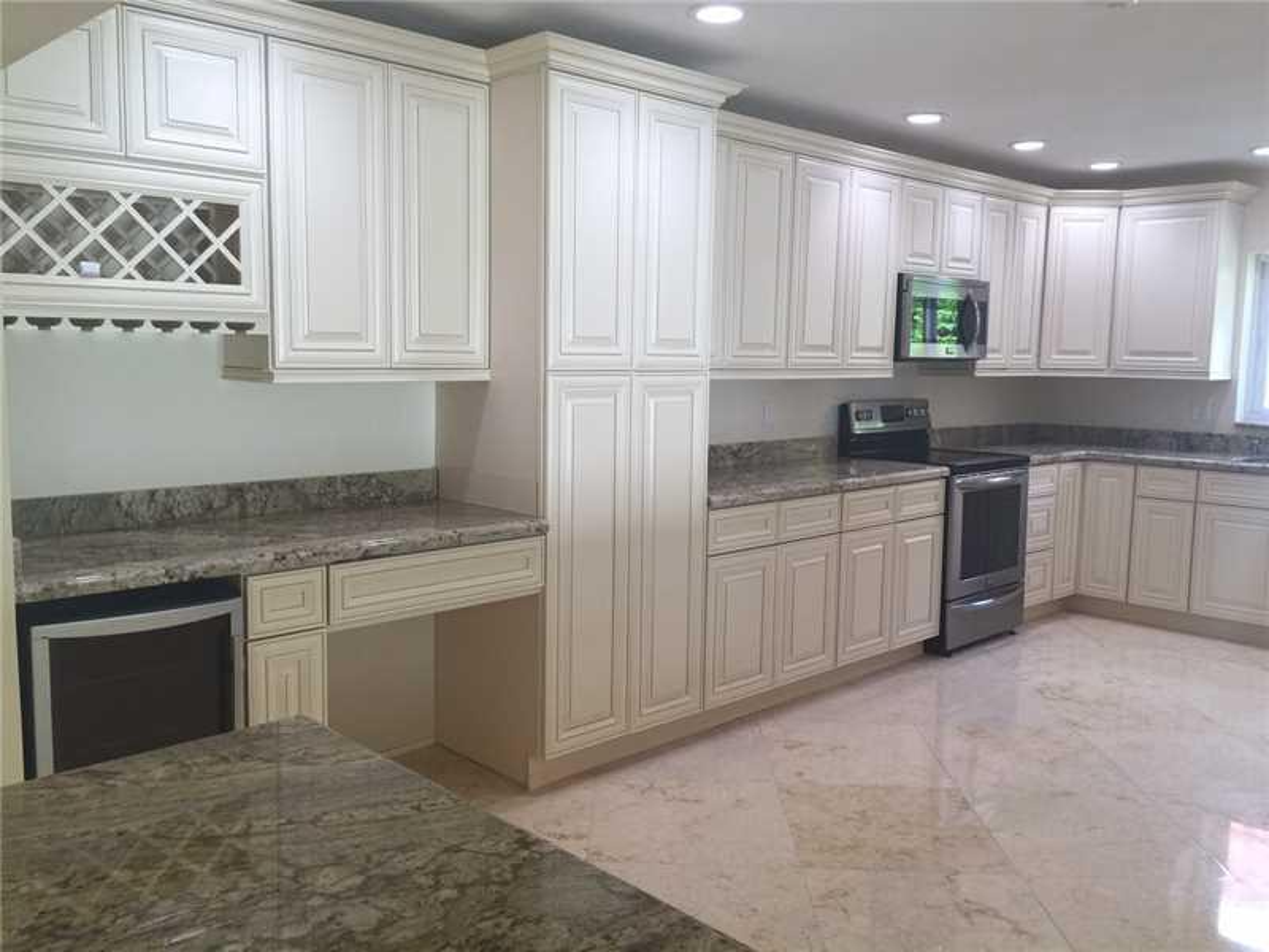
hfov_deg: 61.7
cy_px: 476
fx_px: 1063
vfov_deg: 48.2
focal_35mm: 29
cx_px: 634
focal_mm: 4.15
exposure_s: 1/40
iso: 32
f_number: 2.2
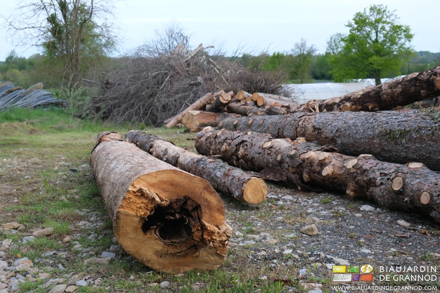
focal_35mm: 40
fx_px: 489
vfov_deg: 33.4
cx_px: 220
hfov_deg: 48.5
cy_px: 146
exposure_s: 1/125
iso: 200
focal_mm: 26.5
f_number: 5.6
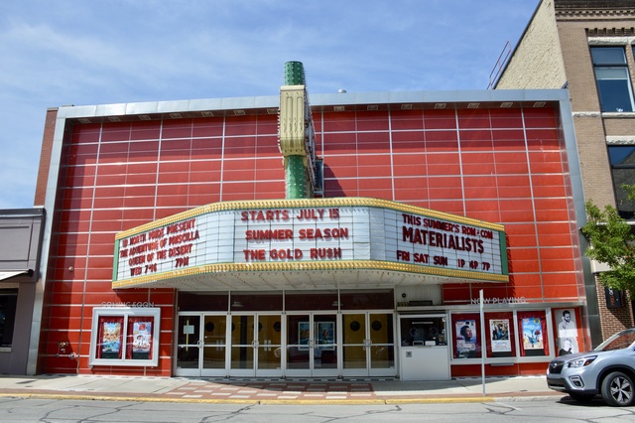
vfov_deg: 47.9
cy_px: 212
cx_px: 318
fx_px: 476
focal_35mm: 27
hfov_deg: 67.4
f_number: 8
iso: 100
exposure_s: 1/250
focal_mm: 18
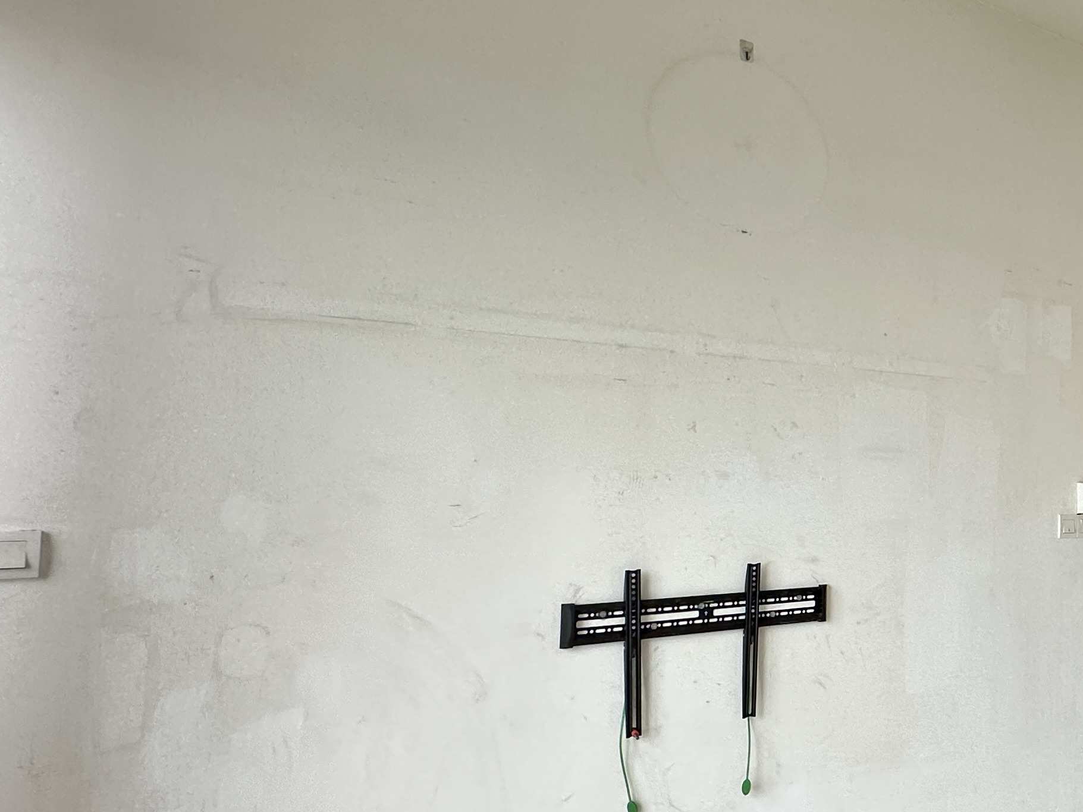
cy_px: 428
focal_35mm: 31
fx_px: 970
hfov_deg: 45.4
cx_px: 1166
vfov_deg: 45.4
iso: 100
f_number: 2.2
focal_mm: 2.22
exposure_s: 1/99
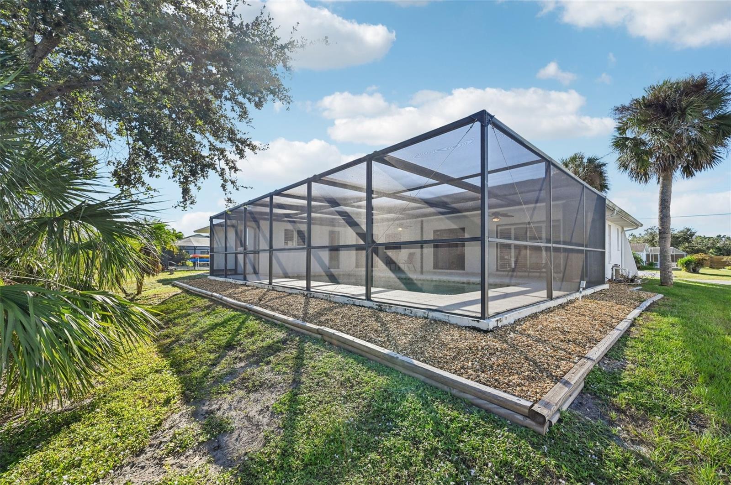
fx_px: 284
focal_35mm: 14
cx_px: 366
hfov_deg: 104.3
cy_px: 242
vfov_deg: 81.1
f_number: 8
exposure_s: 1/1000
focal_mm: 14
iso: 400
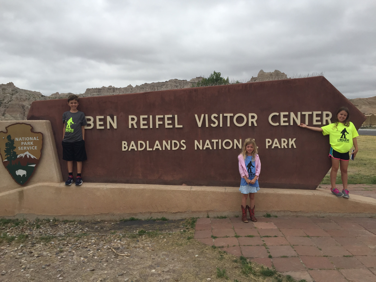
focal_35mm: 29
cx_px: 188
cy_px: 141
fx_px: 315
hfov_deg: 61.7
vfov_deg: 48.2
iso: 32
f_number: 2.2
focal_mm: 4.15
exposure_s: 1/942
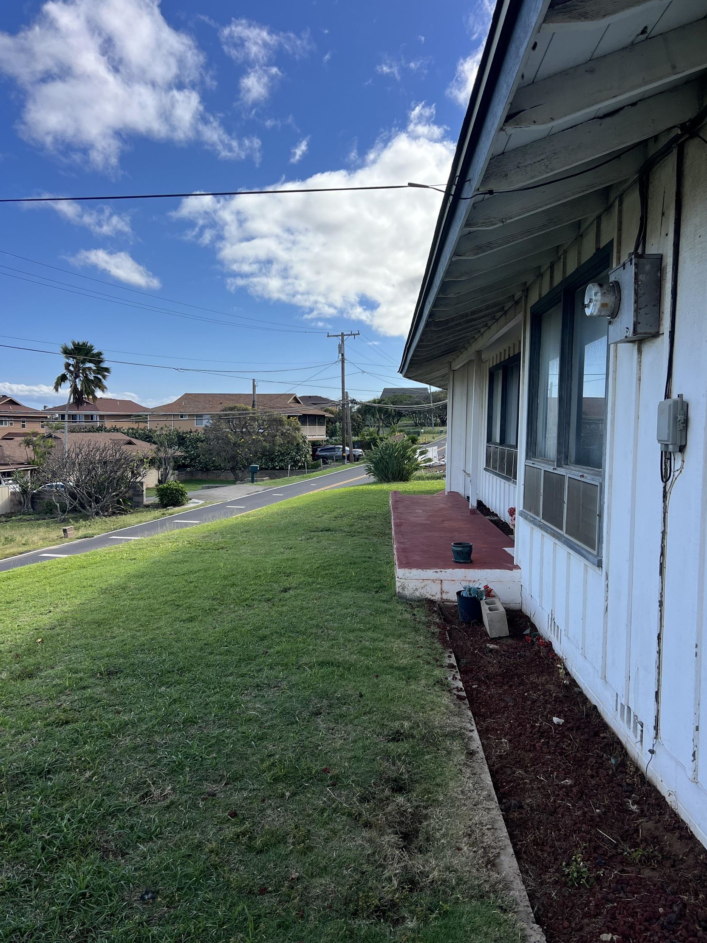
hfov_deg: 51.3
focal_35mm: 27
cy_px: 475
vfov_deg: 65.3
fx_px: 735
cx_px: 352
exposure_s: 1/3257
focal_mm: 5.7
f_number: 1.5
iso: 50
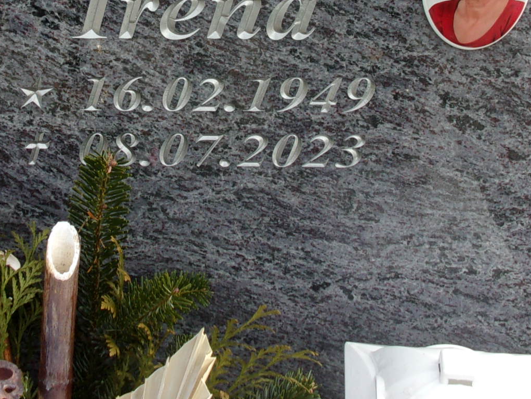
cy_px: 22
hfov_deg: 27.3
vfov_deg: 20.2
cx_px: 204
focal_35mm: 71
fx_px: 1089
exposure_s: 1/210
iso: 80
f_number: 3.9
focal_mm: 5.1
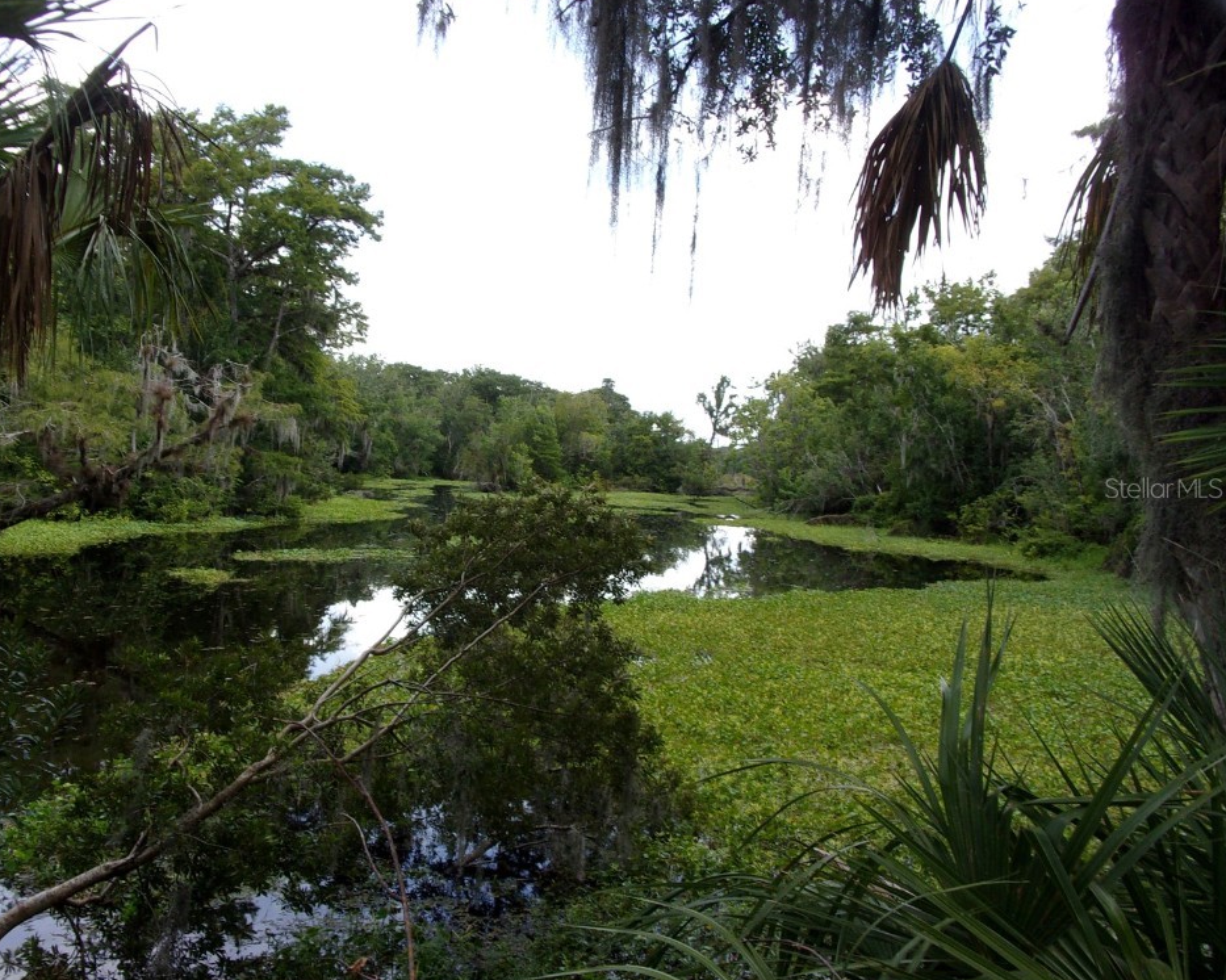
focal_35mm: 30
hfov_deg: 58.7
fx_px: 1088
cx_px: 556
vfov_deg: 48.5
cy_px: 487
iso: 83
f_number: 10.8
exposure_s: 1/34
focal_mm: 5.1
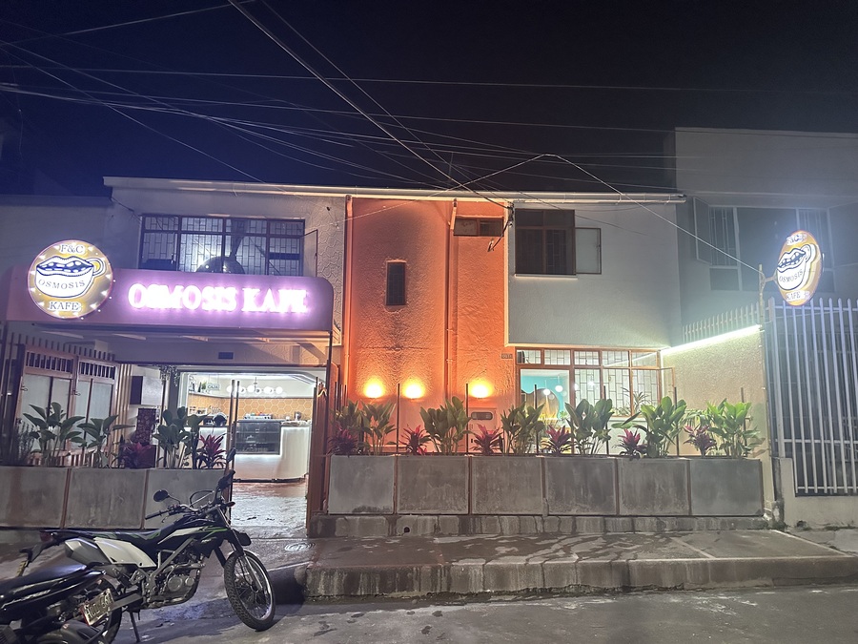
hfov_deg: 71.6
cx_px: 429
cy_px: 322
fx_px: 595
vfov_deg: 56.8
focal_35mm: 24
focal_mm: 6.86
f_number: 1.78
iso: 800
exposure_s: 1/60
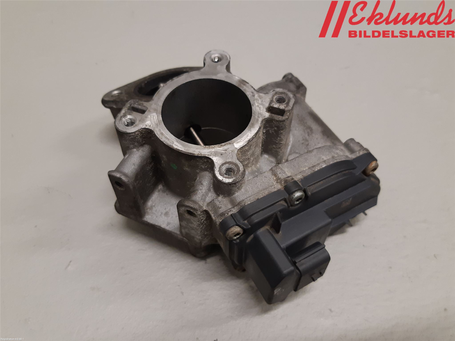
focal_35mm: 26
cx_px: 228
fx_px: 342
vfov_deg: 53.1
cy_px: 170
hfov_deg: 67.3
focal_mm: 3.93
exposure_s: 1/50
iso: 125
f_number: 1.7
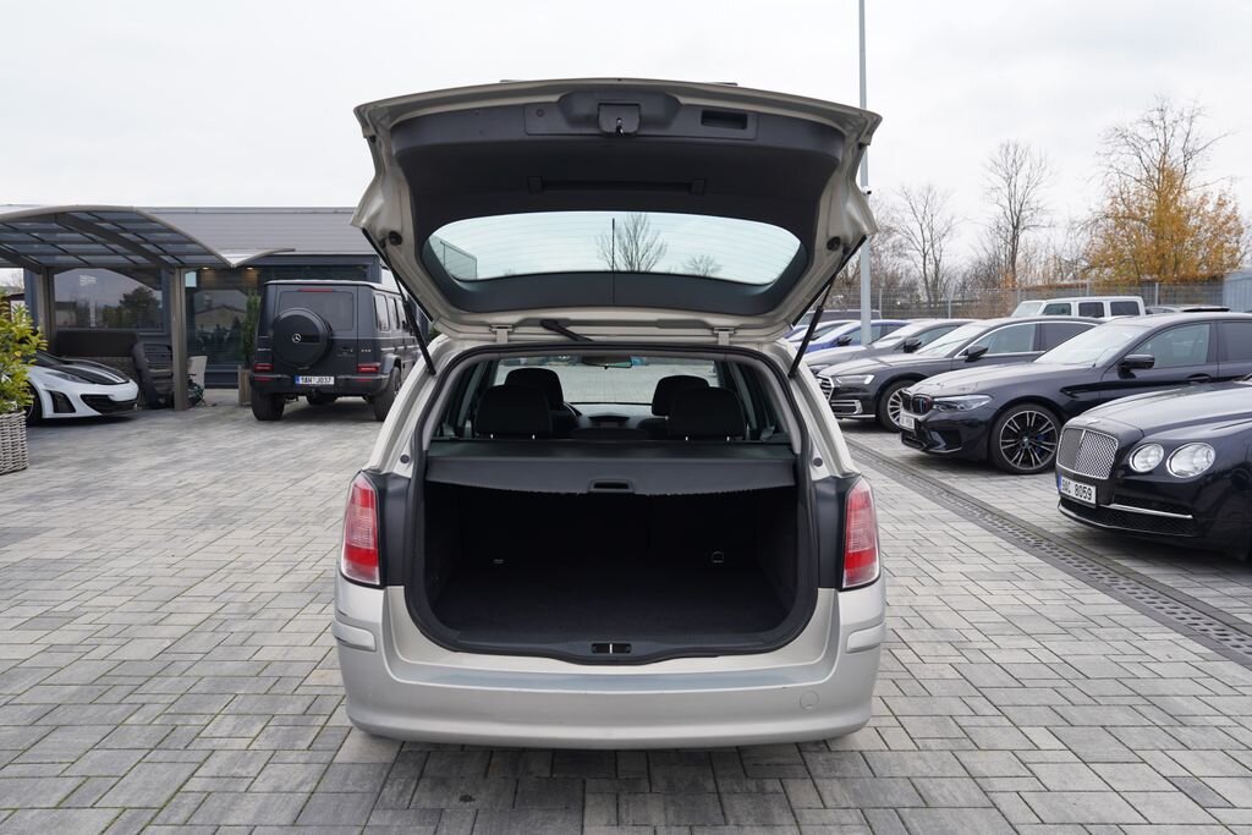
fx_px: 1009
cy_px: 418
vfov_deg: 45.0
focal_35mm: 29
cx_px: 626
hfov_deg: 63.7
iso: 100
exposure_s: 1/100
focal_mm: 29
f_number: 5
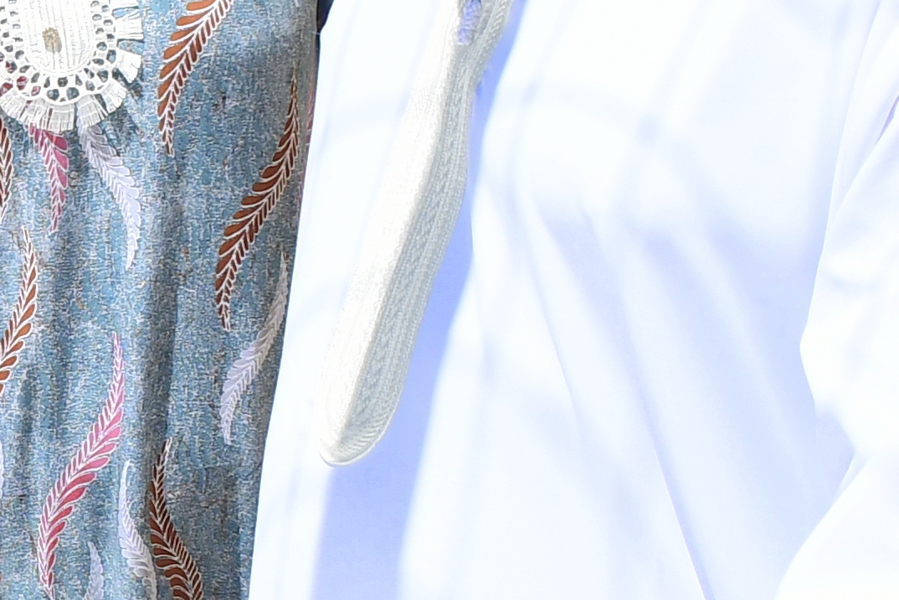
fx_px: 3496
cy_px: 326
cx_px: -316
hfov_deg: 14.0
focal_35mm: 140
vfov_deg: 9.8
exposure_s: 1/500
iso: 100
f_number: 6.3
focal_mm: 18
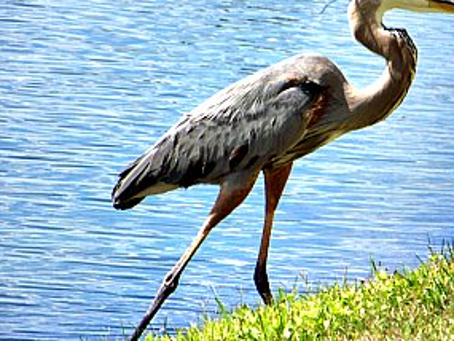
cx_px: 274
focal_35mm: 482
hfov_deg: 4.1
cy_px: 147
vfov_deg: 3.1
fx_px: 6324
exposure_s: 1/640
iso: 64
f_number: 4.5
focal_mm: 57.7
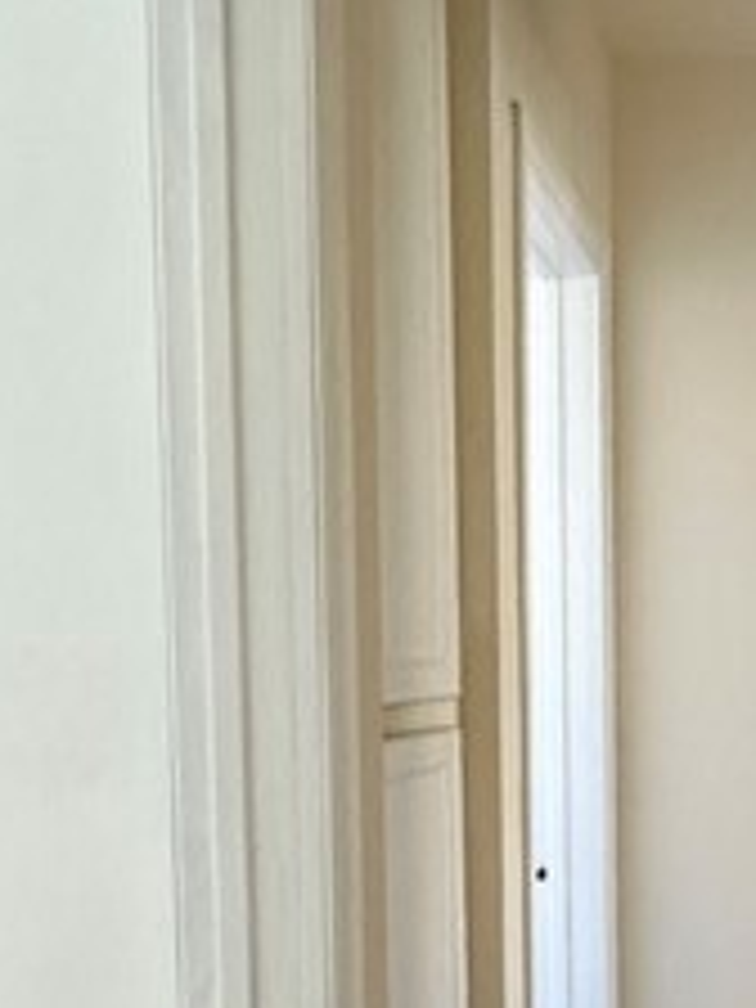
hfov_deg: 21.9
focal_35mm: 64
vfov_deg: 29.4
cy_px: 850
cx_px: 806
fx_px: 1864
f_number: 2.2
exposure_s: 1/120
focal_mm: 2.22
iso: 320
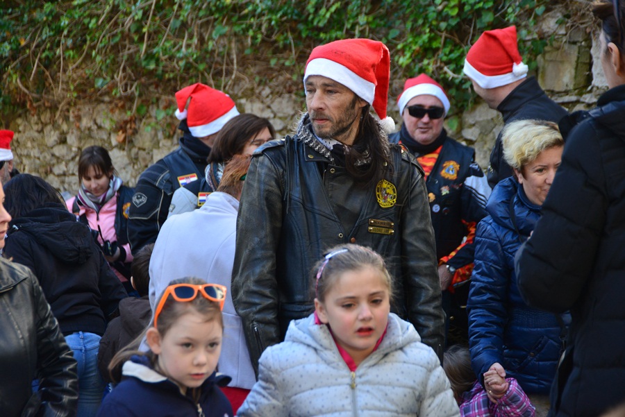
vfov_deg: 14.4
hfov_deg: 21.4
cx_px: 312
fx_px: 1650
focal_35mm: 95
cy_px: 208
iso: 1250
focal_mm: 95
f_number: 5.6
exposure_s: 1/400
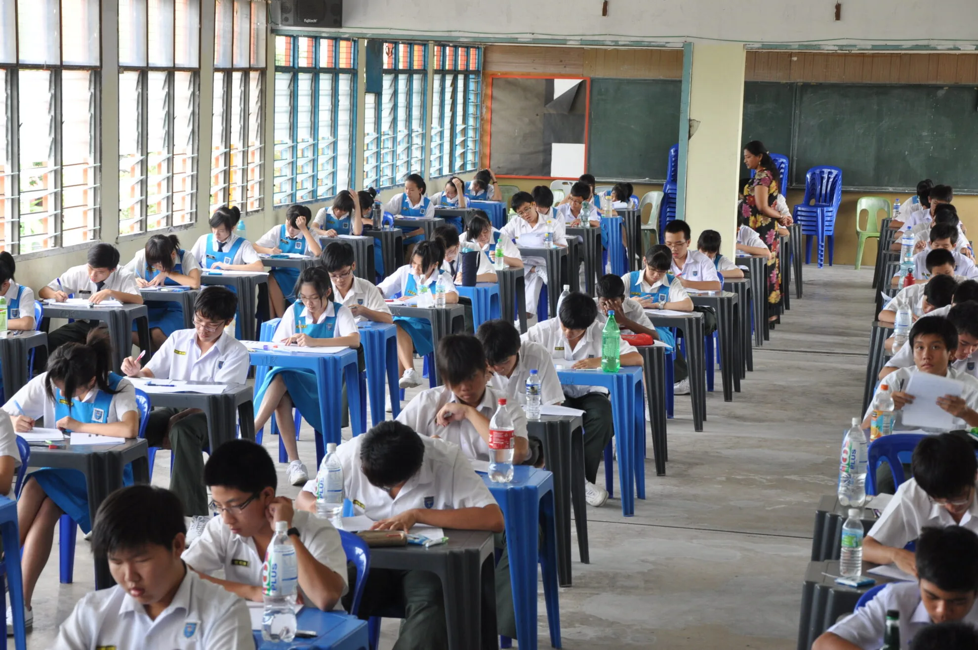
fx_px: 2361
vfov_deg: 15.7
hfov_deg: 23.4
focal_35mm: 87
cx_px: 489
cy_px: 325
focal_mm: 58
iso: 400
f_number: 7.1
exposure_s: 1/50
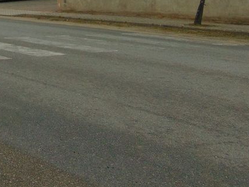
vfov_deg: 16.2
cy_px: -71
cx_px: -2
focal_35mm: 85
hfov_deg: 22.1
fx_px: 611
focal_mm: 5.4
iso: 80
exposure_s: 1/30
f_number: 3.1
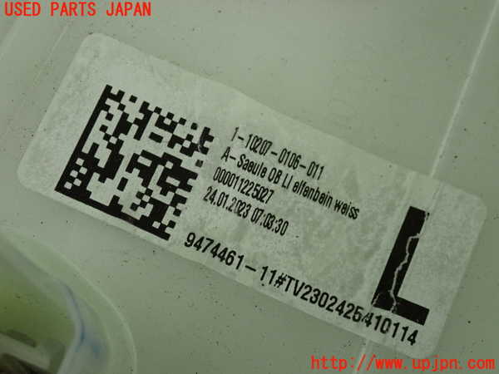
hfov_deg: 25.3
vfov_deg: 19.1
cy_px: 187
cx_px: 250
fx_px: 1110
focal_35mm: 77
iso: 640
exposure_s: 1/125
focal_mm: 13.65
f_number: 4.1
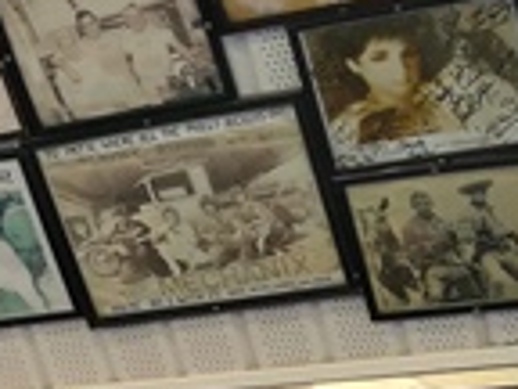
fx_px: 2020
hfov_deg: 14.1
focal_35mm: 135
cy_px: 472
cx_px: -119
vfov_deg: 10.8
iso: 100
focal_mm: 4.5
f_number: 2.2
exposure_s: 1/60
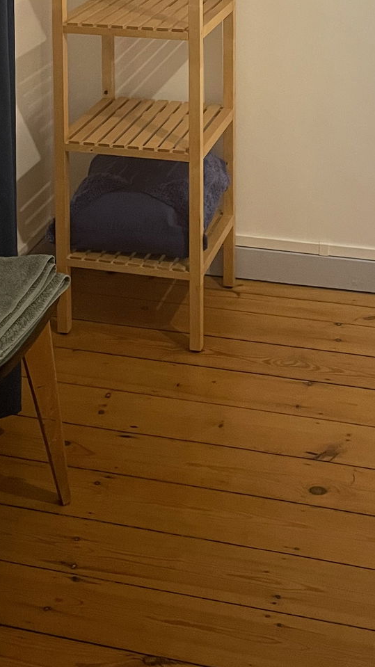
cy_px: -60
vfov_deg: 30.0
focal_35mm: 63
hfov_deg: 19.1
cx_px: 201
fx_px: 1114
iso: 320
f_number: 1.6
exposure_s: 1/50
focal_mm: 4.2
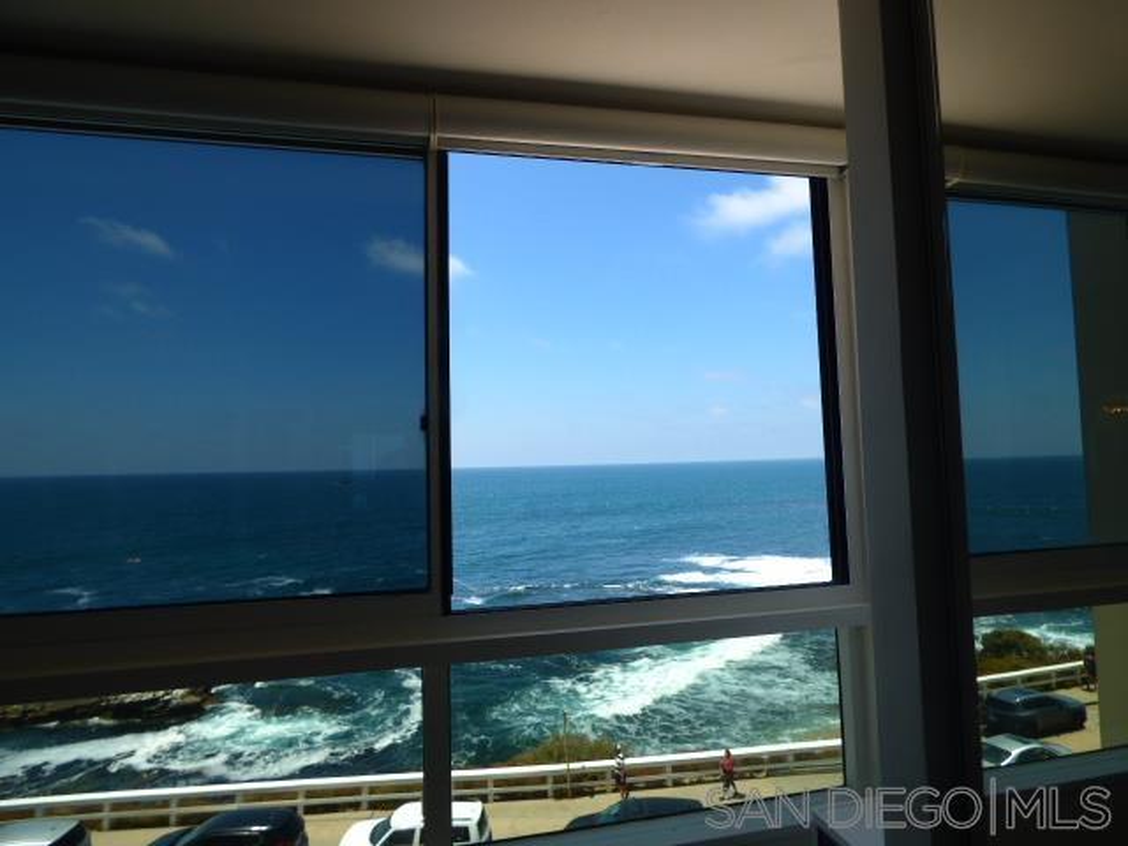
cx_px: 564
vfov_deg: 66.0
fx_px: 652
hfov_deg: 81.7
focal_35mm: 20
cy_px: 423
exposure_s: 1/1000
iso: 100
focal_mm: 3.58
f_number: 2.8
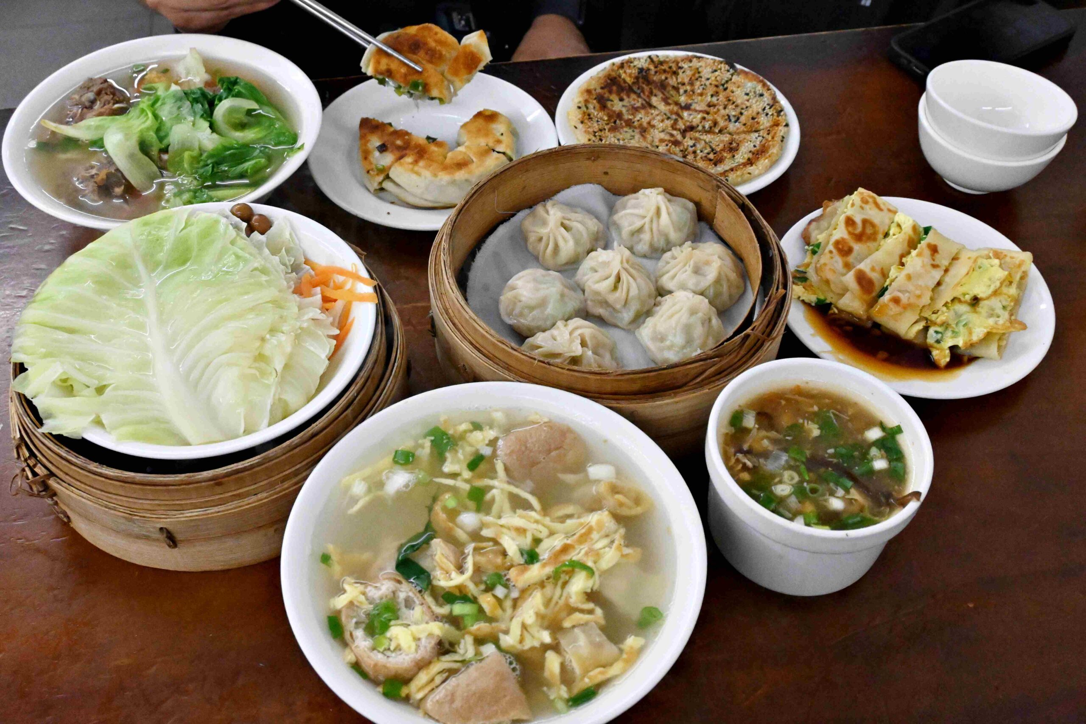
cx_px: 543
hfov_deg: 52.2
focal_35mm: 37
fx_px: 1109
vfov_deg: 36.2
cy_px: 362
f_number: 6.3
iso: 6400
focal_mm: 24.5
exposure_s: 1/500
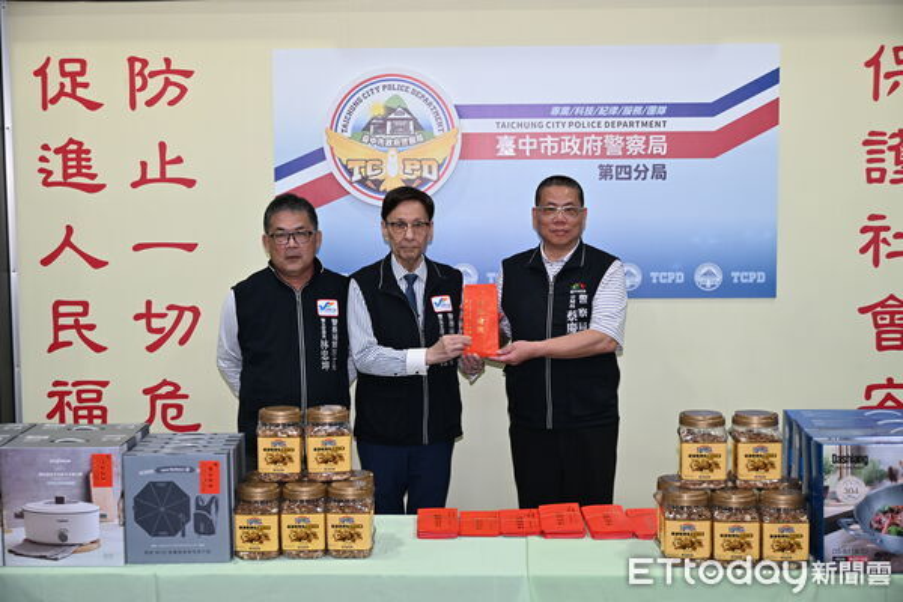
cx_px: 452
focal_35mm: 50
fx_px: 1242
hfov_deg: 40.0
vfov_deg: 27.3
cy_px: 301
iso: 320
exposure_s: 1/60
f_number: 4
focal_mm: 33
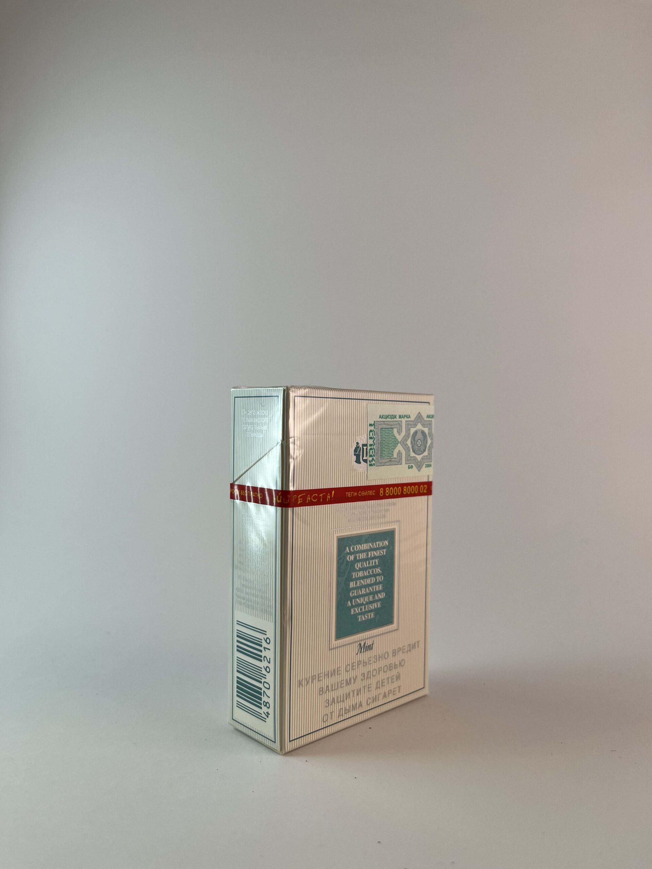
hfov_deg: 53.1
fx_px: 653
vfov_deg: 67.3
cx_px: 326
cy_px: 434
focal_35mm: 26
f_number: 1.6
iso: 50
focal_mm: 5.1
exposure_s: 1/454
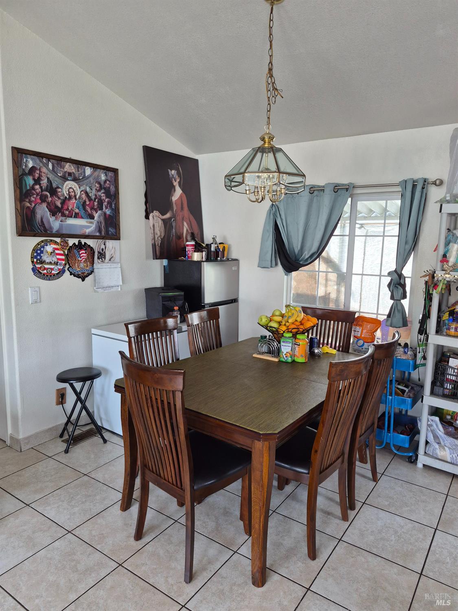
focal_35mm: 23
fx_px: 406
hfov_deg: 58.9
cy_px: 306
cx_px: 229
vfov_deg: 73.9
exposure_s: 1/180
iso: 200
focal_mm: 5.4
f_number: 1.8
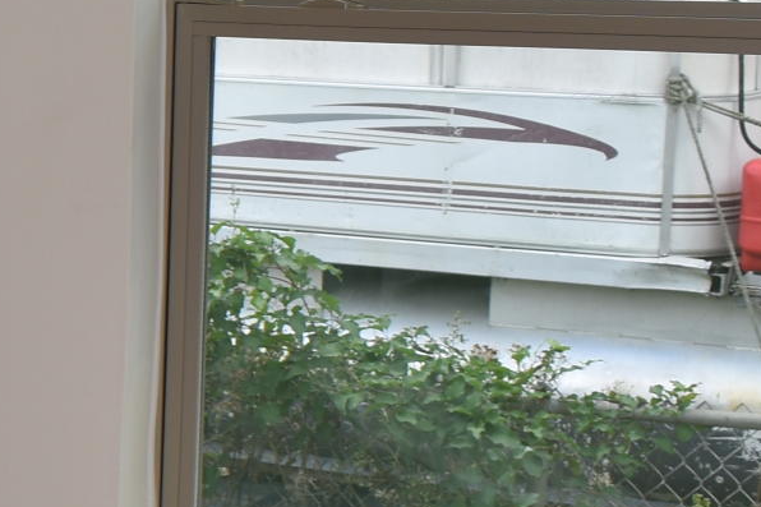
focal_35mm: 136
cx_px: -658
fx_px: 2874
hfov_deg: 13.4
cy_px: 208
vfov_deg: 10.1
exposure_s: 1/100
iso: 100
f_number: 5
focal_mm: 18
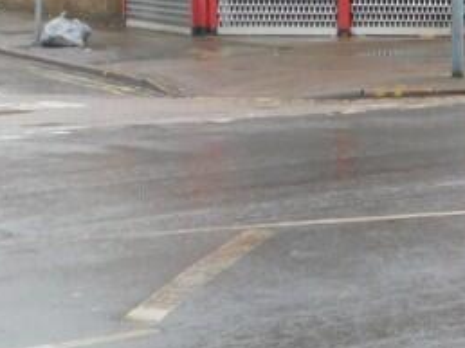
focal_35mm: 143
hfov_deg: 13.4
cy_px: -45
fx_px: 1919
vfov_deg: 10.2
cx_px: 568
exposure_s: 1/40
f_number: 3.5
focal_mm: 6.3
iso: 125
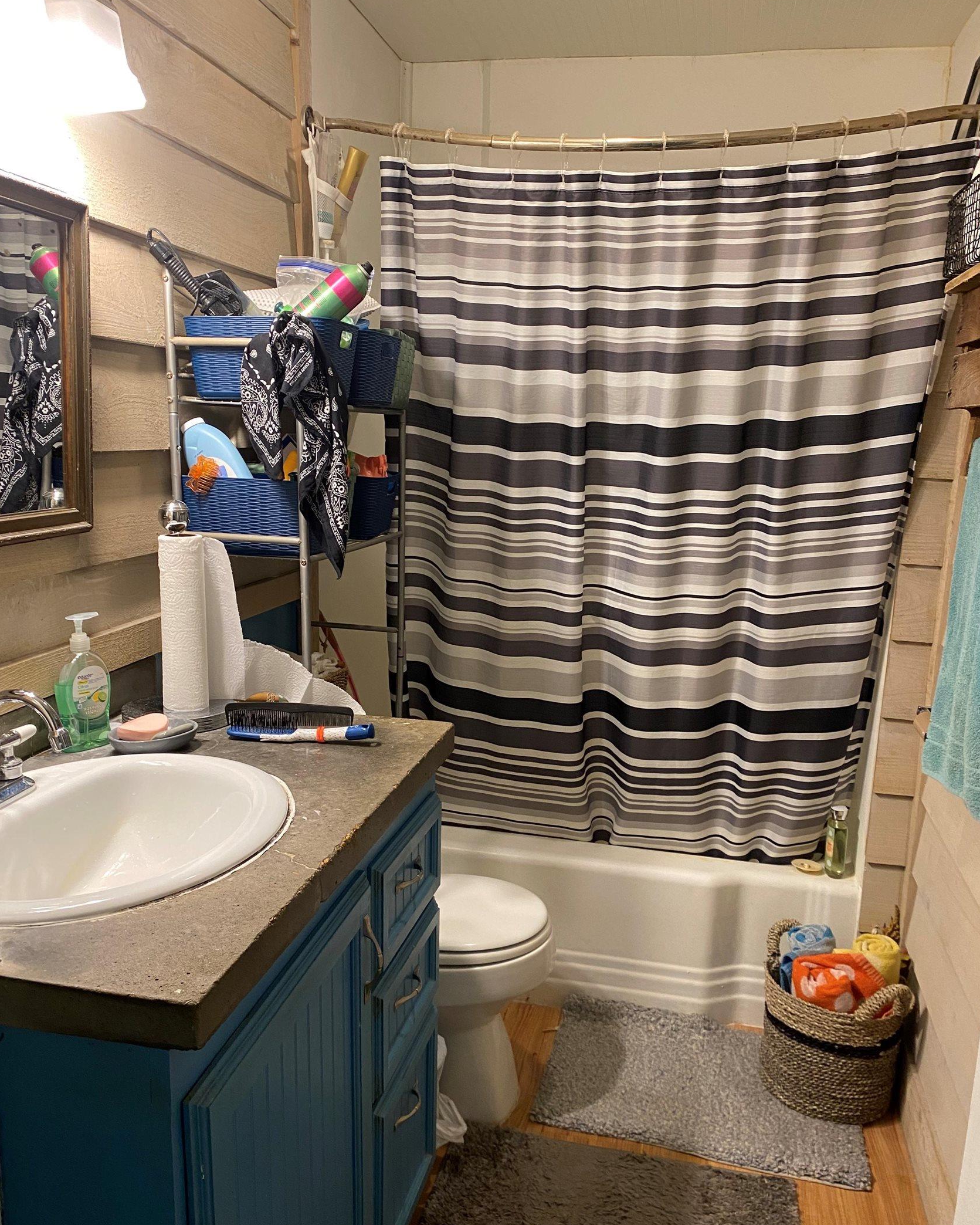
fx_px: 1015
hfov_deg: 51.5
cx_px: 496
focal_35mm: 28
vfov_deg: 62.1
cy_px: 651
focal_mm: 4.25
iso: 160
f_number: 1.8
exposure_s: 1/60
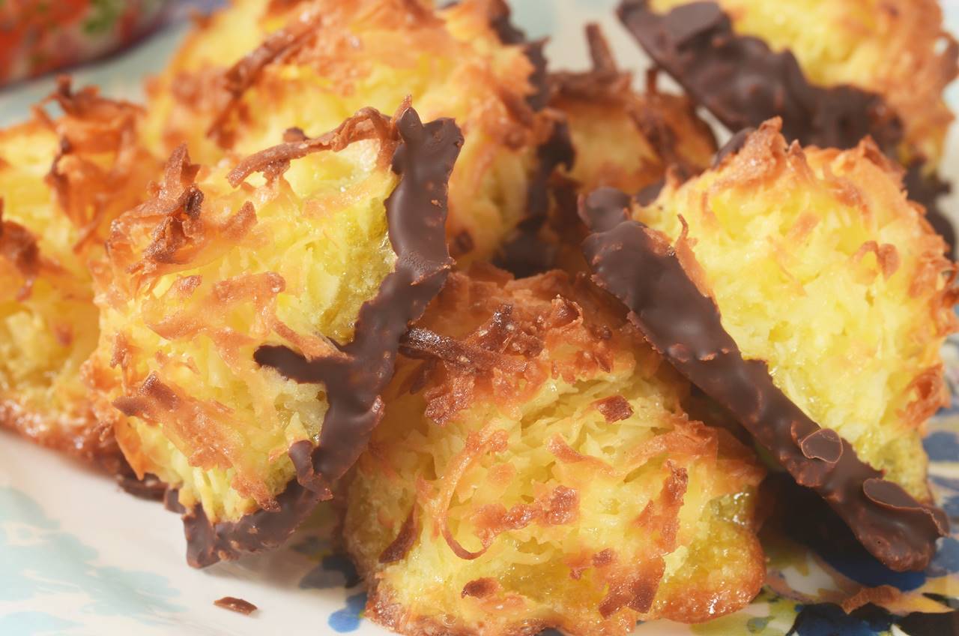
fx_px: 4187
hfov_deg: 13.1
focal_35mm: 158
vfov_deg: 8.7
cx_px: 480
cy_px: 318
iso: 100
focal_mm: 105
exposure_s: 1/30
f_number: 8
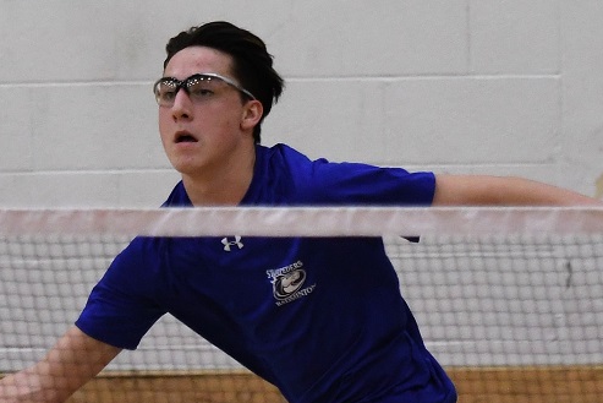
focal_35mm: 358
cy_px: 422
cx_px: -10
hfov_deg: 5.7
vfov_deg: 3.8
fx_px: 5998
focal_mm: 98
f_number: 2.8
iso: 1800
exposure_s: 1/800
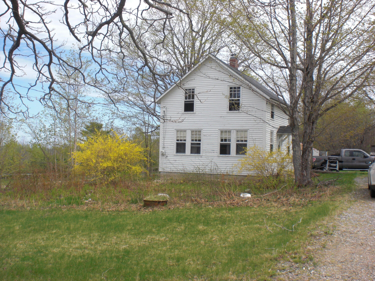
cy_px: 140
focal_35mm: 38
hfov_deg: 49.0
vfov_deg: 37.7
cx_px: 188
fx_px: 412
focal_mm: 6.3
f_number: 5.6
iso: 64
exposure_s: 1/250
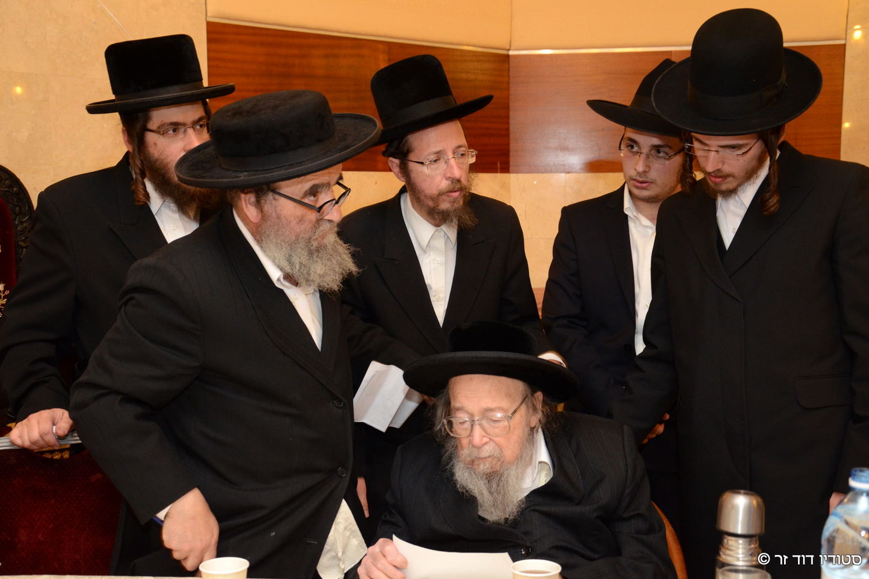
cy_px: 293
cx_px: 438
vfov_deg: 26.0
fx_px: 1255
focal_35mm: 52
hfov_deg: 38.2
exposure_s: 1/100
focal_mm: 34
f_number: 4.2
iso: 1600
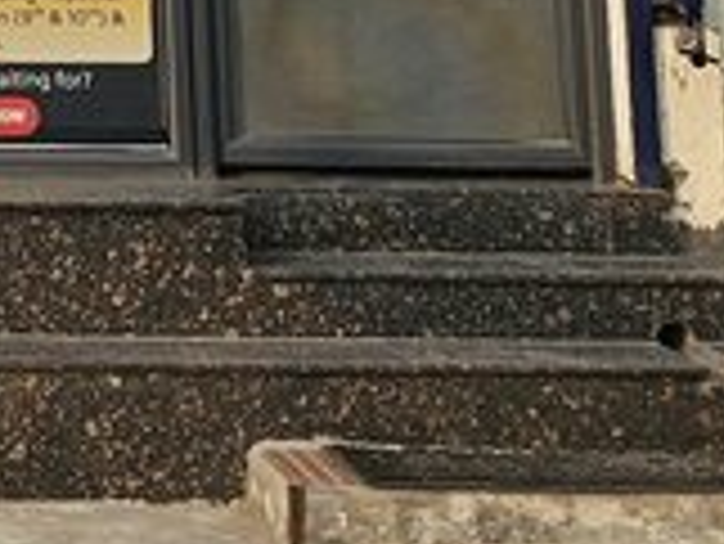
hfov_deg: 10.9
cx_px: -544
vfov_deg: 7.8
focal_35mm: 171
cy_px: -953
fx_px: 3579
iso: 16
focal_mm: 6.3
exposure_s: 1/545
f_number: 1.7
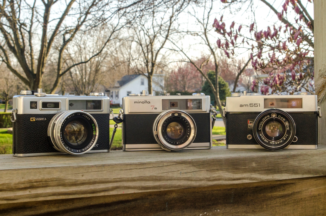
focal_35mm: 57
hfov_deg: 35.1
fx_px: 515
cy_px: 108
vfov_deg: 23.7
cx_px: 163
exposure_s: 1/250
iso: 640
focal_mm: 38
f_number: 13
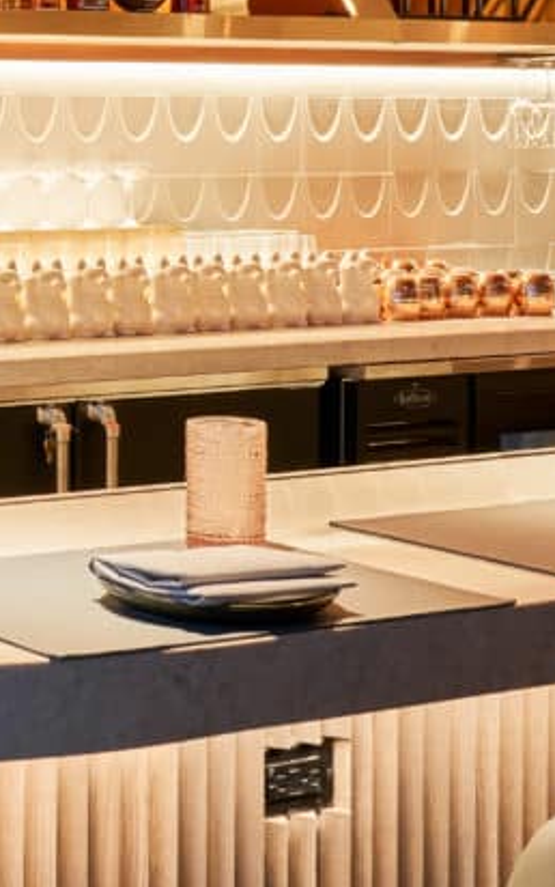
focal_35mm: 81
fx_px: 1958
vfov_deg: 25.3
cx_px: -381
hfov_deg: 14.5
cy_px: 247
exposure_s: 1/2.5
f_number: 14
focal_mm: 32
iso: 200
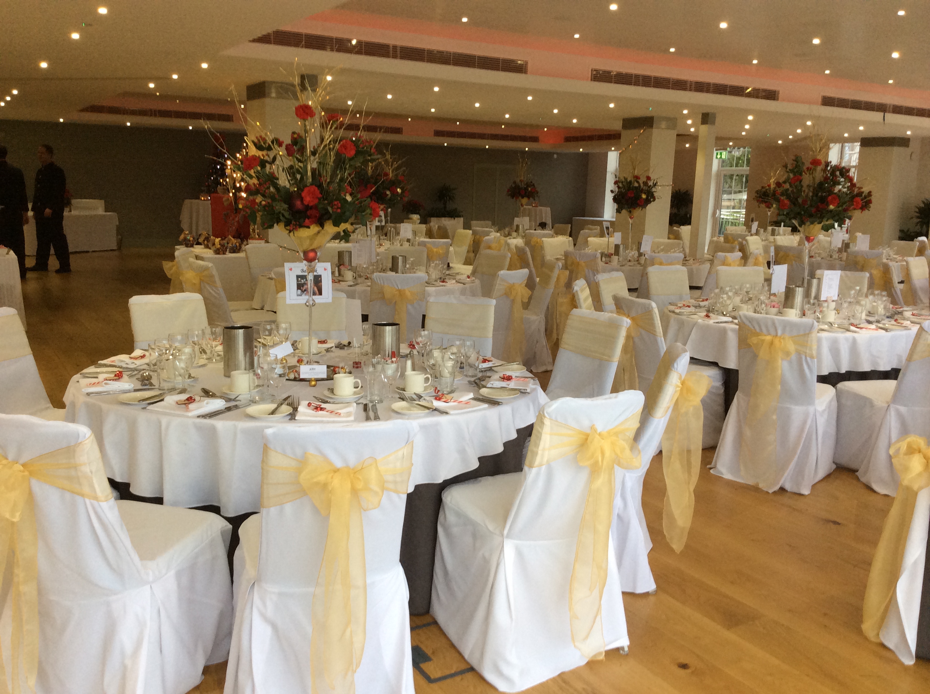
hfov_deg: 55.4
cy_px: 347
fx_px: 885
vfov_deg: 42.8
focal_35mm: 33
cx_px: 465
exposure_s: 1/24
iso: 64
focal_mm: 3.3
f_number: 2.4
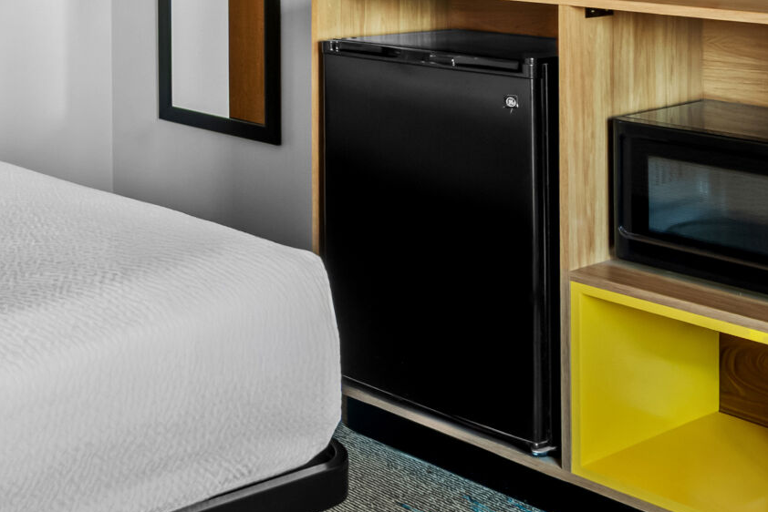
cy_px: -58
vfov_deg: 22.4
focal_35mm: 57
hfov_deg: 32.0
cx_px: -19
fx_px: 1216
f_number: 9
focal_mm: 16
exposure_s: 1/1.67
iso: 160
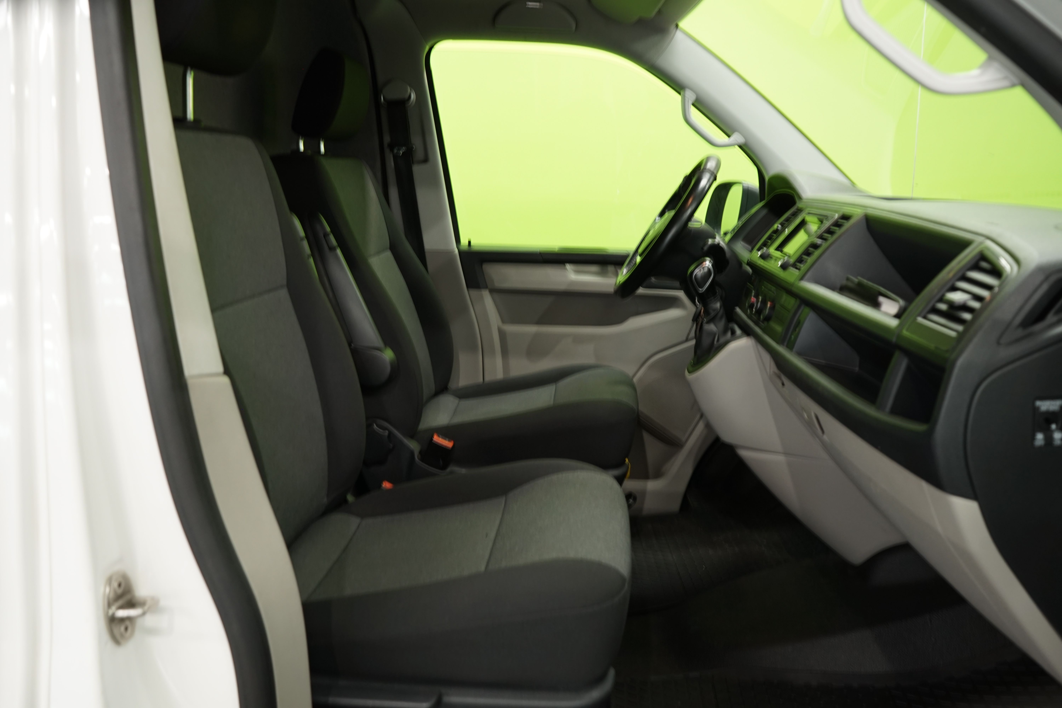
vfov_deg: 45.0
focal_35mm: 29
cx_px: 531
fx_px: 855
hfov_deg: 63.7
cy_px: 354
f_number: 7.1
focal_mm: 29
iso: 500
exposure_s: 1/10
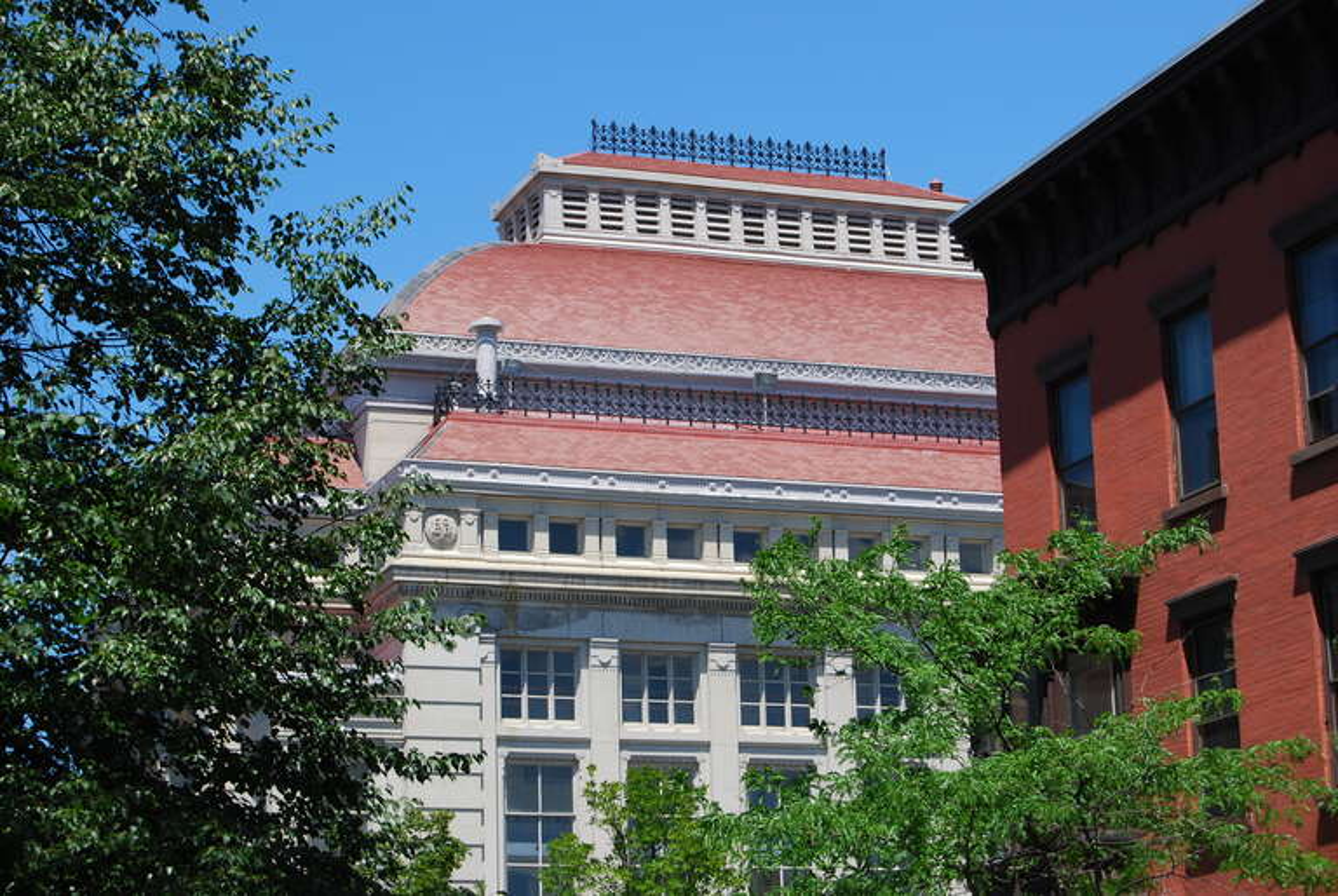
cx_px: 669
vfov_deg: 16.6
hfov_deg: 24.6
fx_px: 3070
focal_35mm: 82
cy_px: 448
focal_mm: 55
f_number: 10
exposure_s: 1/250
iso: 180
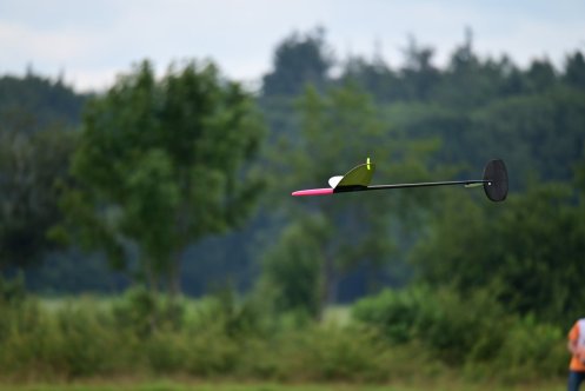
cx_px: 292
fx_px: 6504
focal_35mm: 400
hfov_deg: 5.2
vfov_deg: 3.4
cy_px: 196
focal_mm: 400
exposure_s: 1/1600
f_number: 6.3
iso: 1000
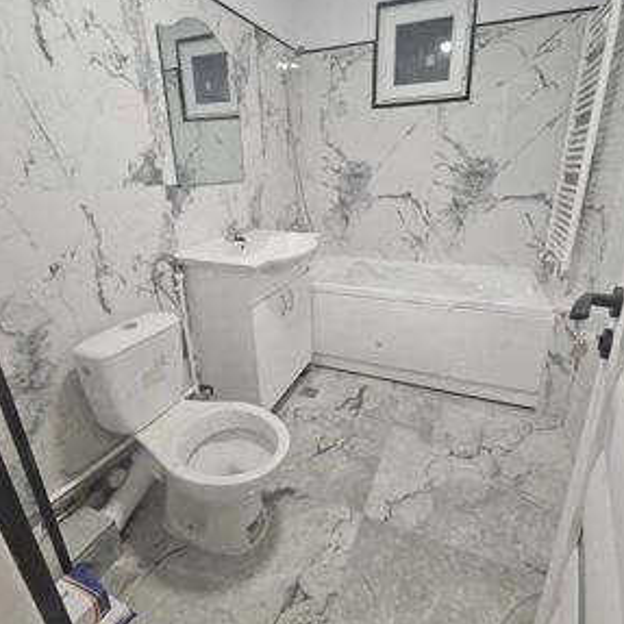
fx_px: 326
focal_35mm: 16
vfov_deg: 87.2
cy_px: 280
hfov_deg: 87.4
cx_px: 322
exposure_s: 1/50
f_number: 2.2
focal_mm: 2.2
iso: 160
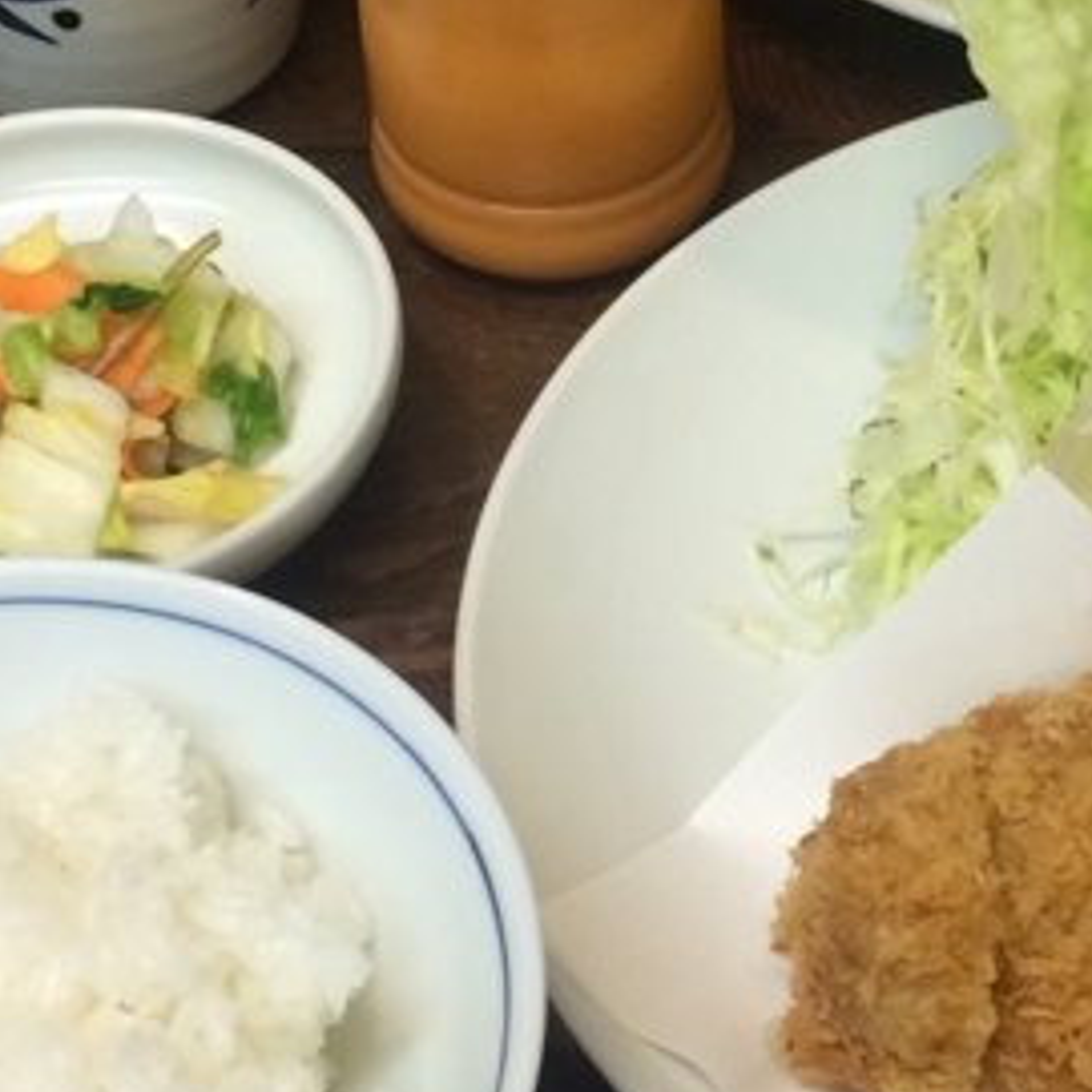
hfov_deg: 17.7
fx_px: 3462
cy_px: 375
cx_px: 931
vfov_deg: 17.9
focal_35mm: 97
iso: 125
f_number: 2.2
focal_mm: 4.15
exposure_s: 1/33
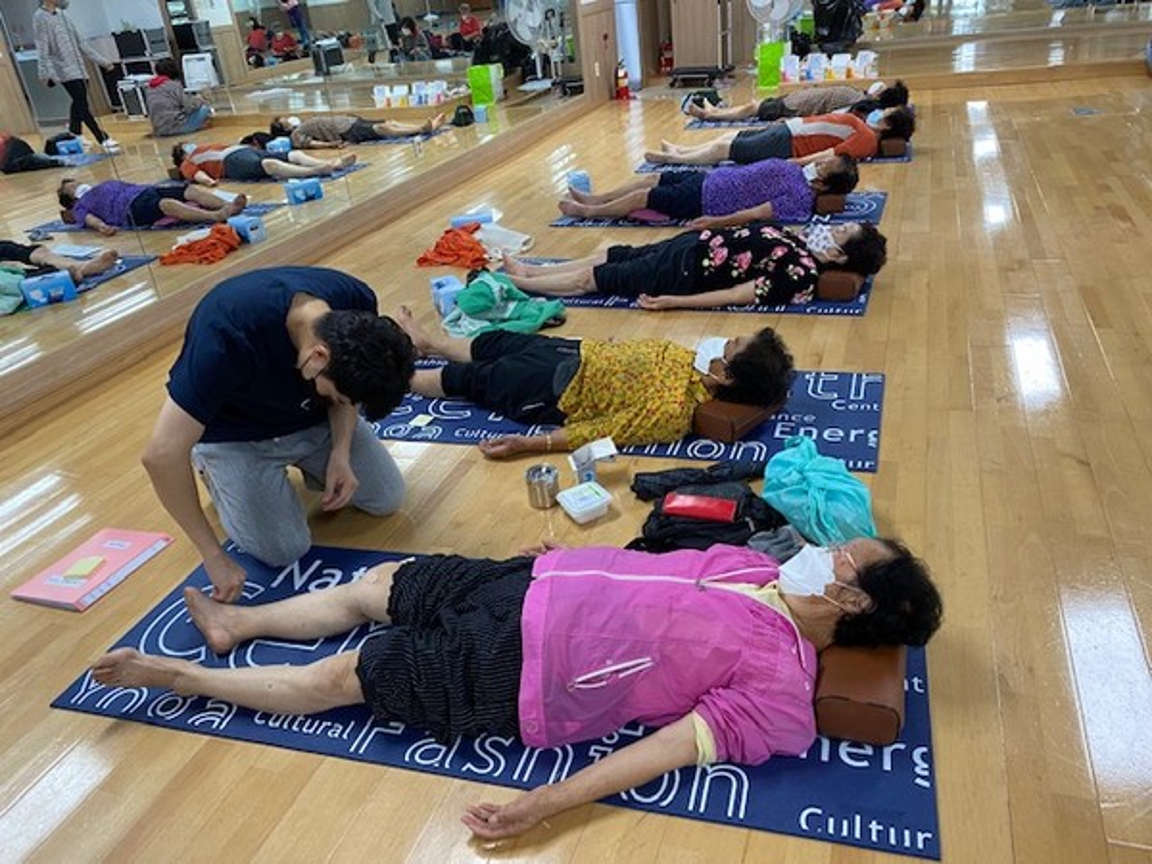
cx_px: 576
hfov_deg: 67.3
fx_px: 865
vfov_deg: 53.1
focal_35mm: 26
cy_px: 432
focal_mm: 4.25
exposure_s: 1/60
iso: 125
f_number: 1.8
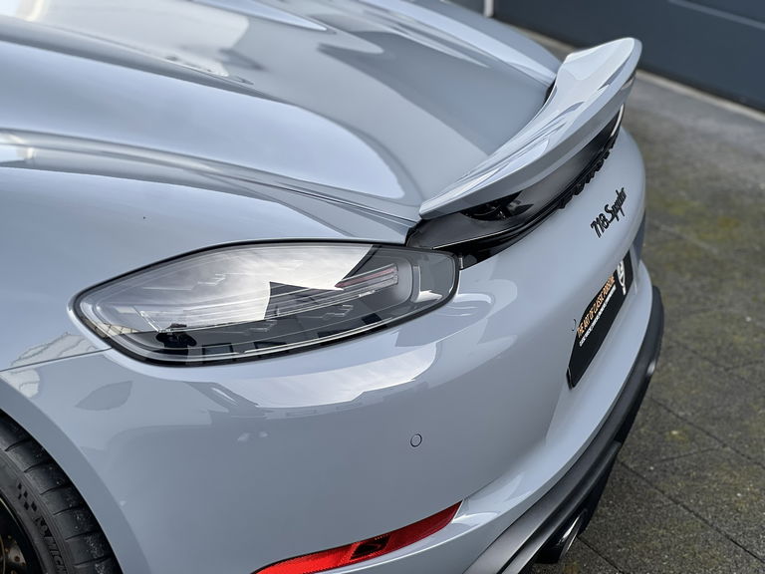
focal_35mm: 77
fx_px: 1702
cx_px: 382
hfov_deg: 25.3
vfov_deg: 19.1
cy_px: 287
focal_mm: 9
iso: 50
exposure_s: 1/121
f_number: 2.8
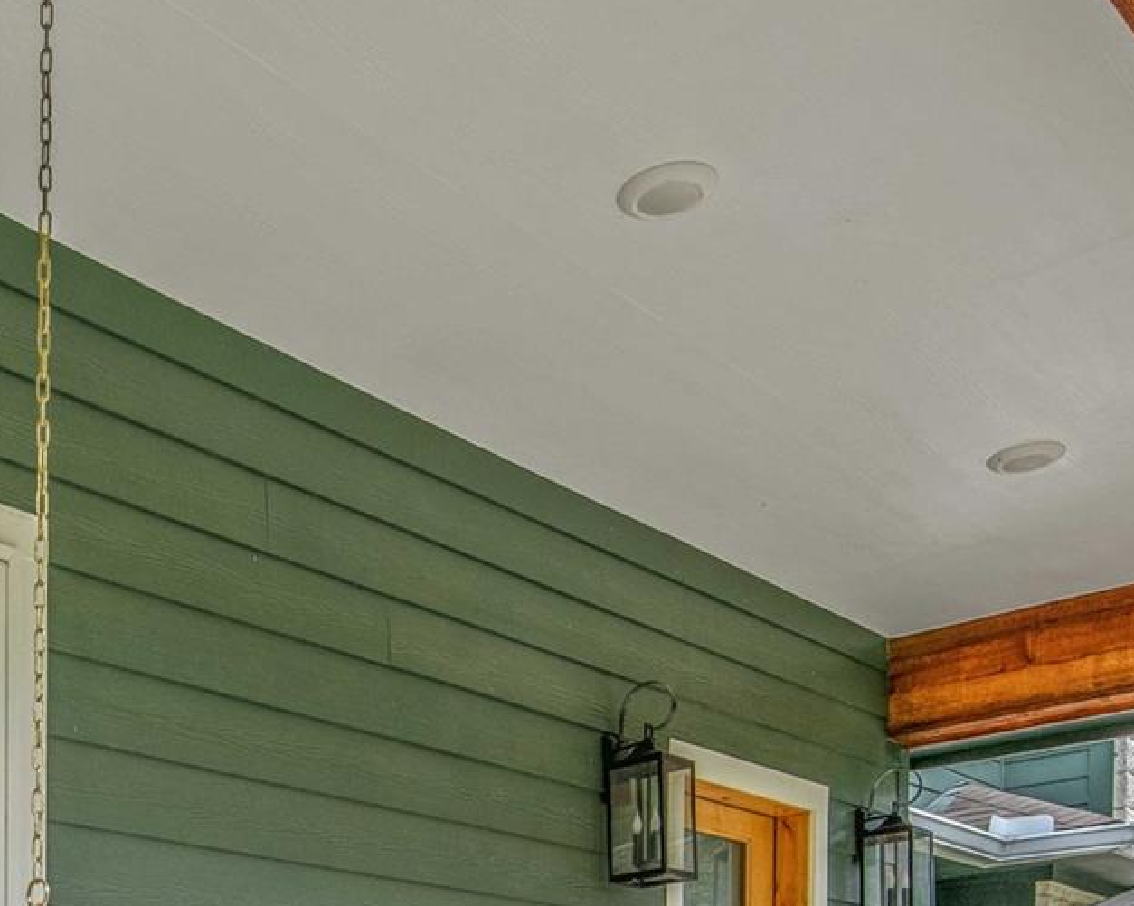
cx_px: 74
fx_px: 1543
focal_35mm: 46
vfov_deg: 27.5
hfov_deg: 37.2
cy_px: 1167
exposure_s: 1/50
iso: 100
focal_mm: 15
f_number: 7.1
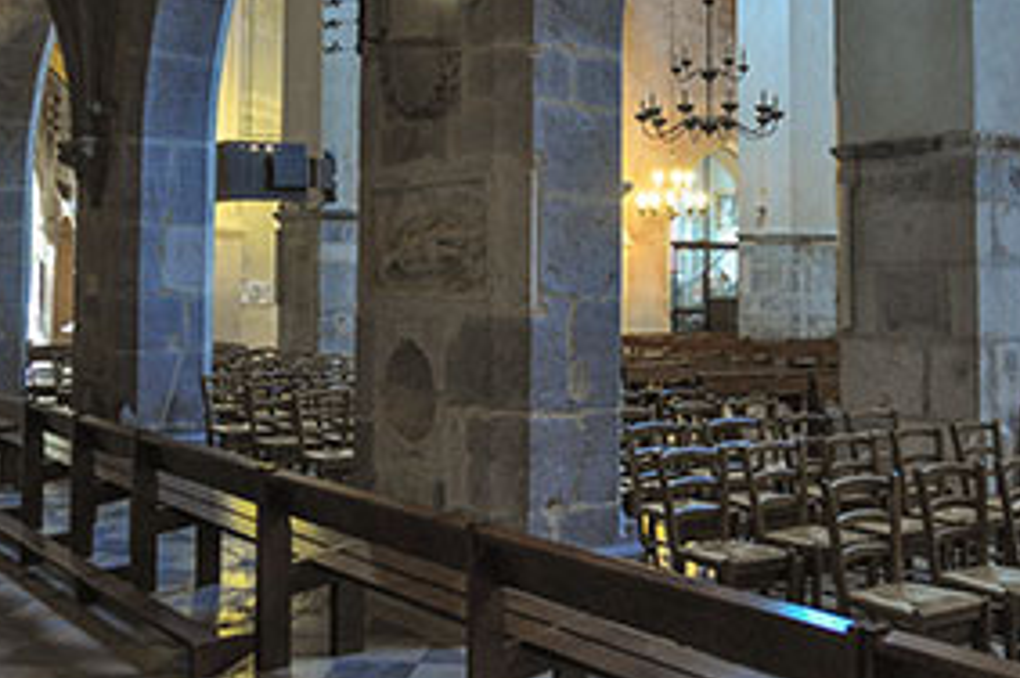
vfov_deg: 30.8
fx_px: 1217
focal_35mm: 43
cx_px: 465
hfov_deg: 45.4
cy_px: 209
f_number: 3.5
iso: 1600
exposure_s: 1/13
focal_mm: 18
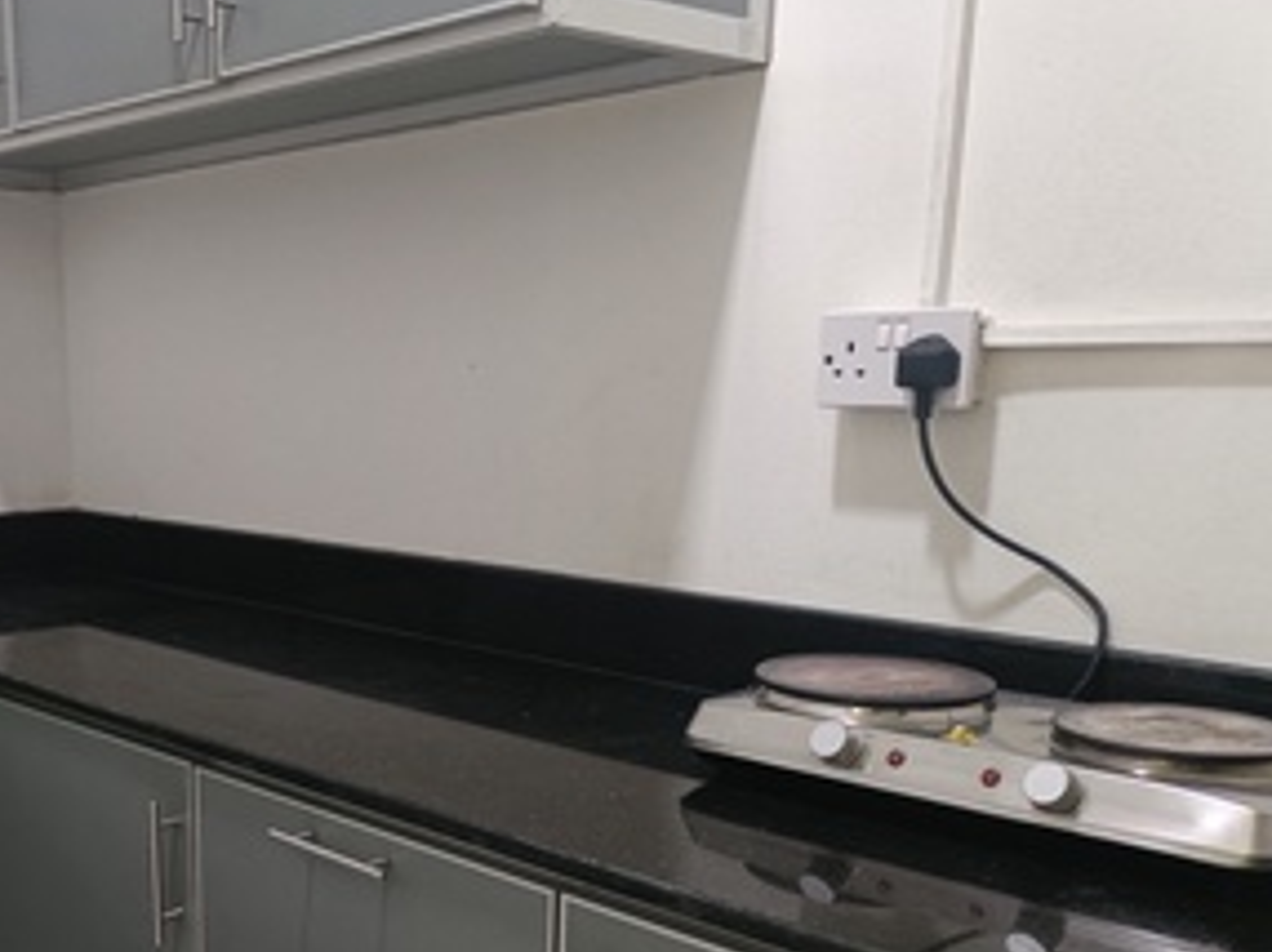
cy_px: 736
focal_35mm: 40
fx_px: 1469
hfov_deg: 45.0
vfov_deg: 35.0
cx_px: 300
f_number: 1.7
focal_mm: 4.7
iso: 2417
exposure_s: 1/33.3
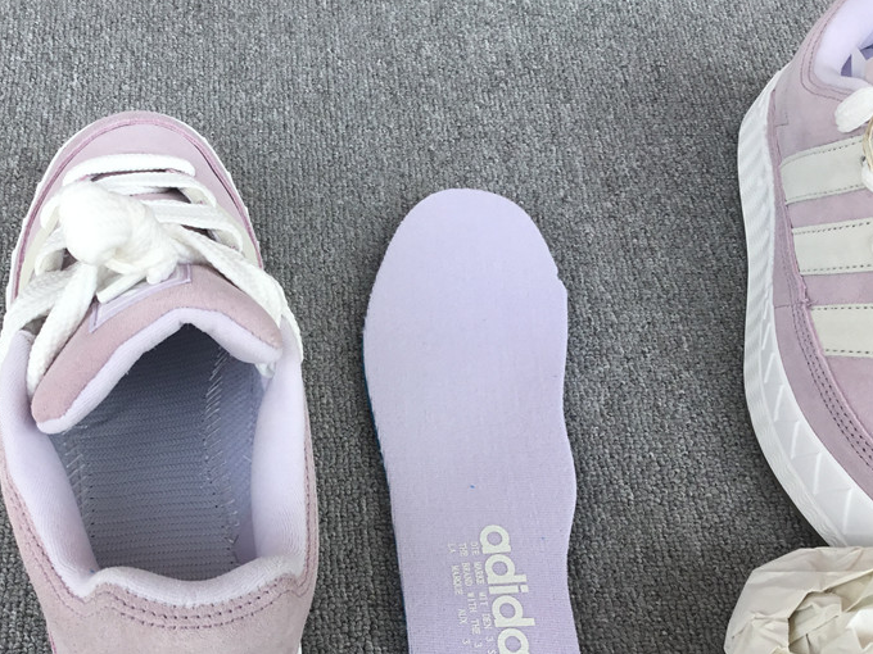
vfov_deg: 34.9
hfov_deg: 45.3
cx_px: 316
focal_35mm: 41
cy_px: 414
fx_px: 1034
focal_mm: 3.3
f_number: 2.4
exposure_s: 1/318
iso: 25
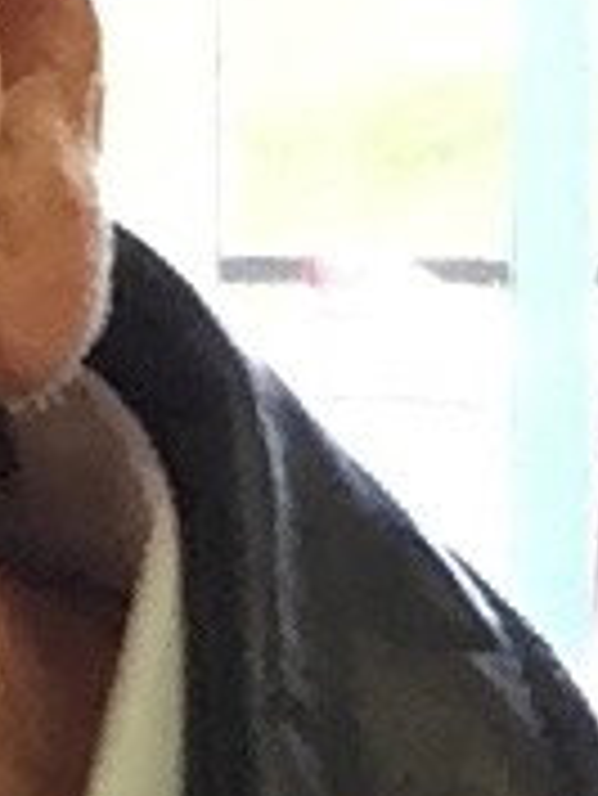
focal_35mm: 131
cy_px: 72
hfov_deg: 10.8
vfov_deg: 14.9
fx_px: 3014
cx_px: -400
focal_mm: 4.15
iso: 32
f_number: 2.2
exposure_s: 1/30
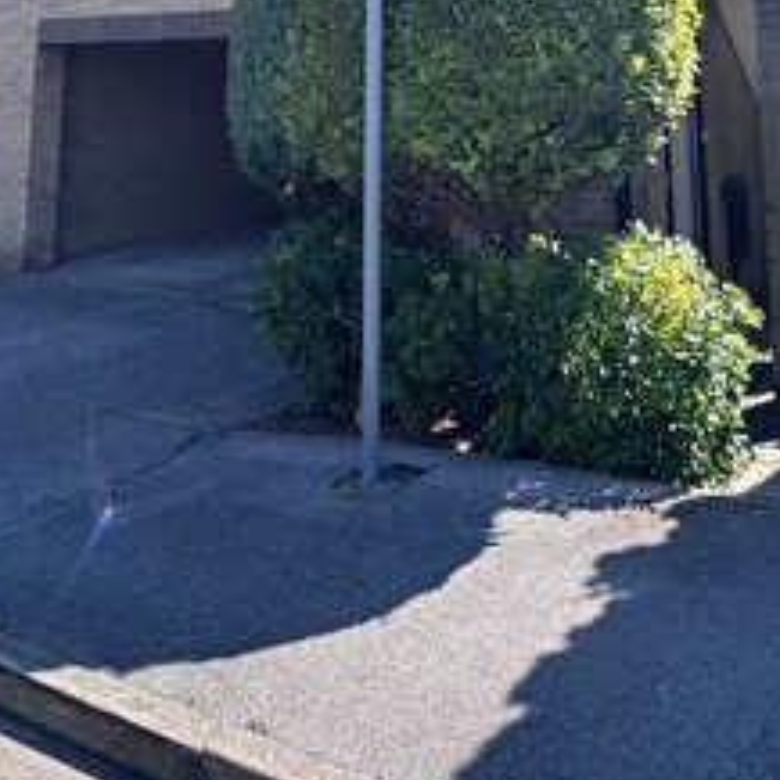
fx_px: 1020
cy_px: -92
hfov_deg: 41.7
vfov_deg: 35.4
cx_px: 471
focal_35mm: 40
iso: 40
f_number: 2.2
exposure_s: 1/485
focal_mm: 2.22
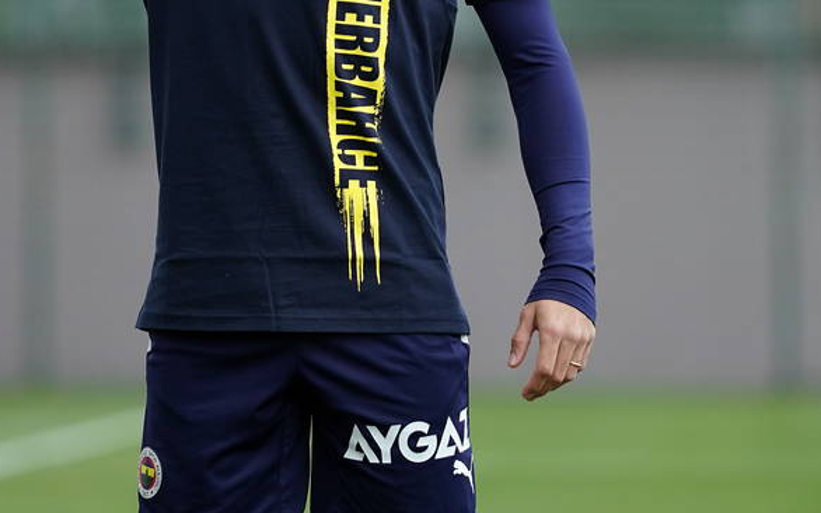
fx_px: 9955
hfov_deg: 4.7
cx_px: 360
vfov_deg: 2.9
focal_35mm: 445
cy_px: 4
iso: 800
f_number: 2.8
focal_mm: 200
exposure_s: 1/6400
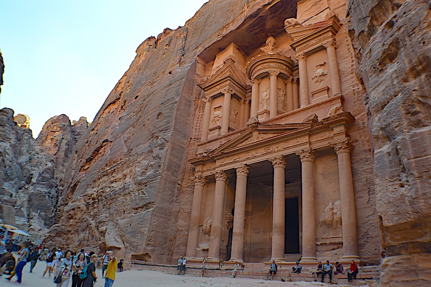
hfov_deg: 57.2
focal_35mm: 33
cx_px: 216
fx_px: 395
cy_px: 144
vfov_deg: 40.0
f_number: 10
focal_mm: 22
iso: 100
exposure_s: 1/30
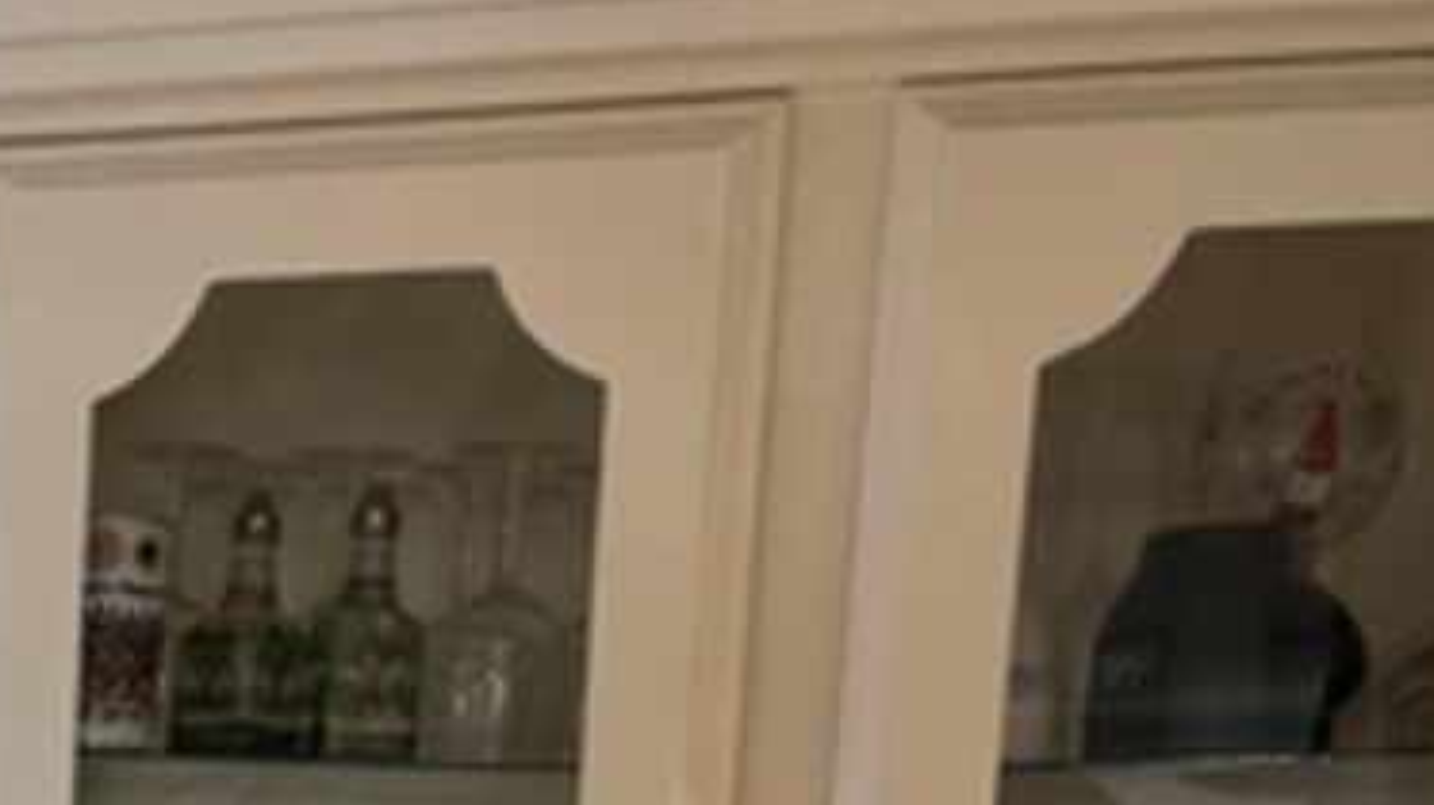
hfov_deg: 19.6
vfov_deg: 11.2
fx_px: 3687
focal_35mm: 97
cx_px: -602
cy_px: 1637
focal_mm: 5.1
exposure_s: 1/120
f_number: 1.6
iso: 40
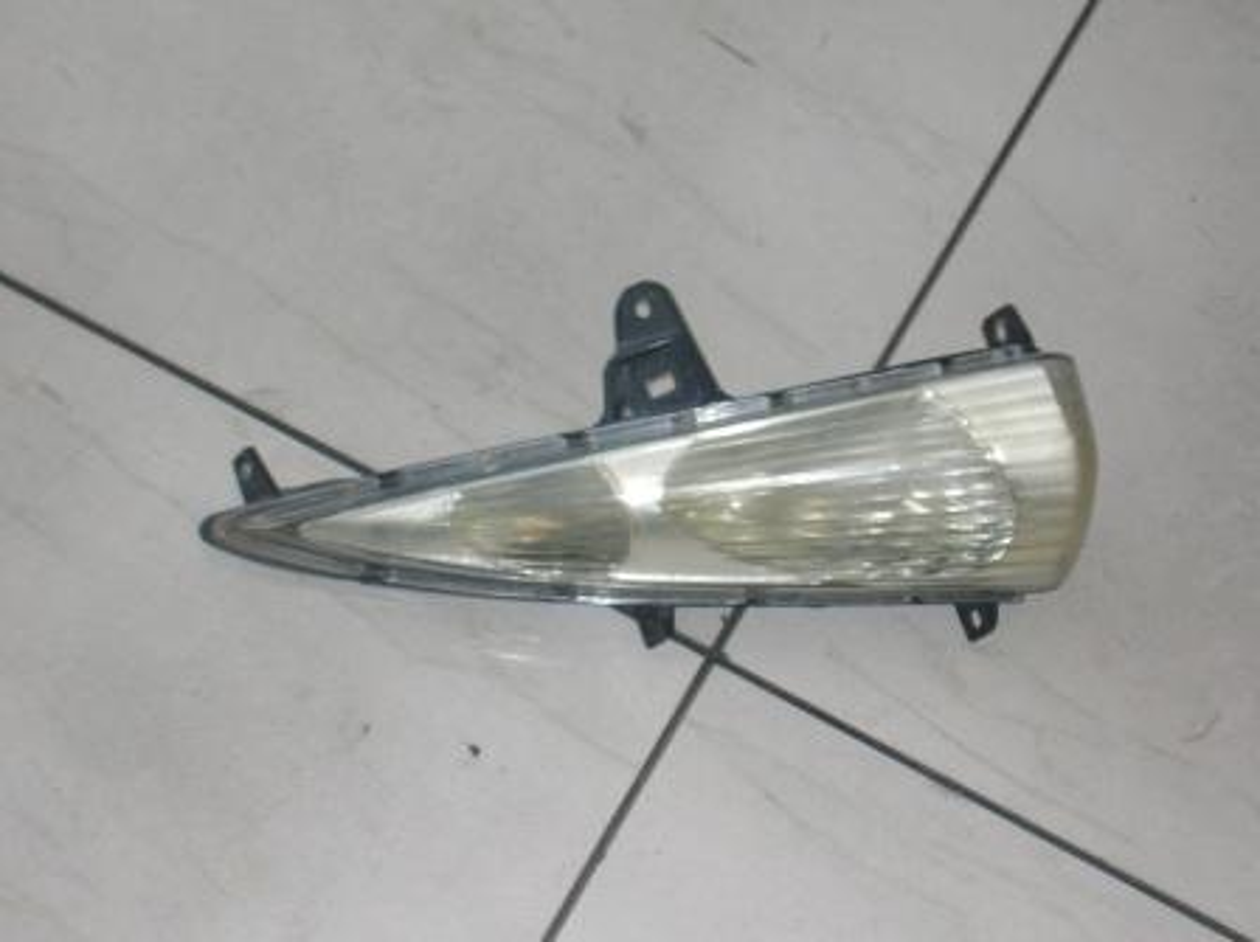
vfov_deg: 18.0
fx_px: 2982
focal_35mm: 82
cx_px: 630
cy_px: 471
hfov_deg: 23.9
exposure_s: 1/60.1
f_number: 4.2
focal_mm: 13.7
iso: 50
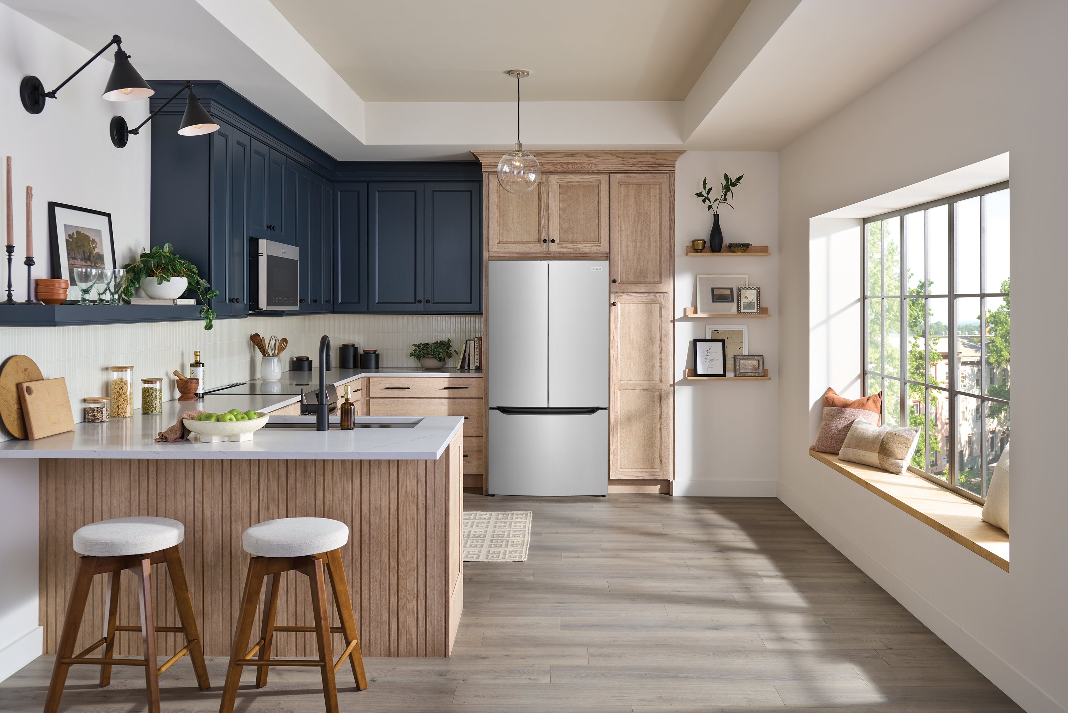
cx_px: 534
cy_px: 356
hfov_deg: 58.7
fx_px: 950
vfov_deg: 41.1
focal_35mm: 32
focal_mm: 32
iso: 100
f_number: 6.3
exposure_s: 1/125
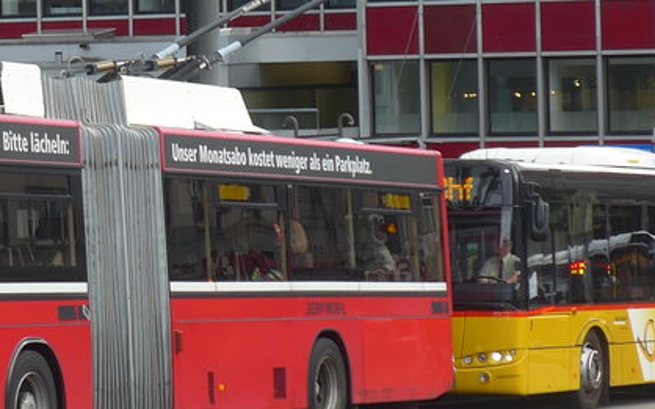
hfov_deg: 9.1
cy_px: 27
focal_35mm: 225
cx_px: -241
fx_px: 4015
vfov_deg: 5.8
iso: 80
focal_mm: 15
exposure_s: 1/125
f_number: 4.2
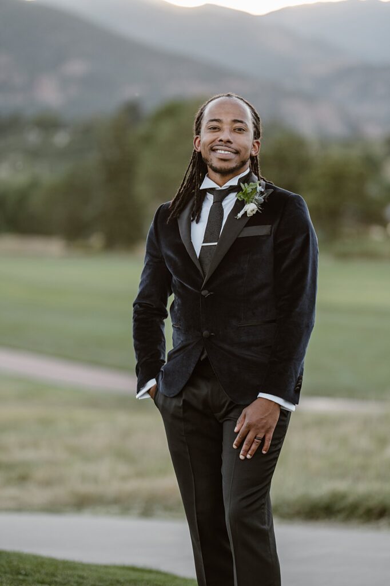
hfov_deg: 10.2
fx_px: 2195
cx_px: 195
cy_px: 293
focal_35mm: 135
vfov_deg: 15.2
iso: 400
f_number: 2.8
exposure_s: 1/500
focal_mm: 135
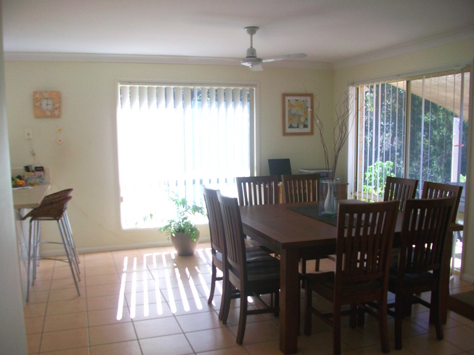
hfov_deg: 56.8
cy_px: 178
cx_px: 237
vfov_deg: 44.2
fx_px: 438
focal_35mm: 32
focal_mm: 5.7
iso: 64
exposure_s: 1/125
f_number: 2.8
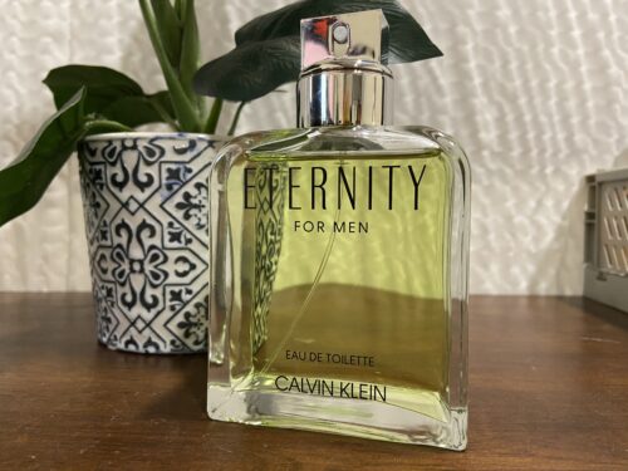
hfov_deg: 67.3
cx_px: 314
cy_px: 236
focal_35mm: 26
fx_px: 472
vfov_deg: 53.1
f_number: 1.8
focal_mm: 4.25
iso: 400
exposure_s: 1/40
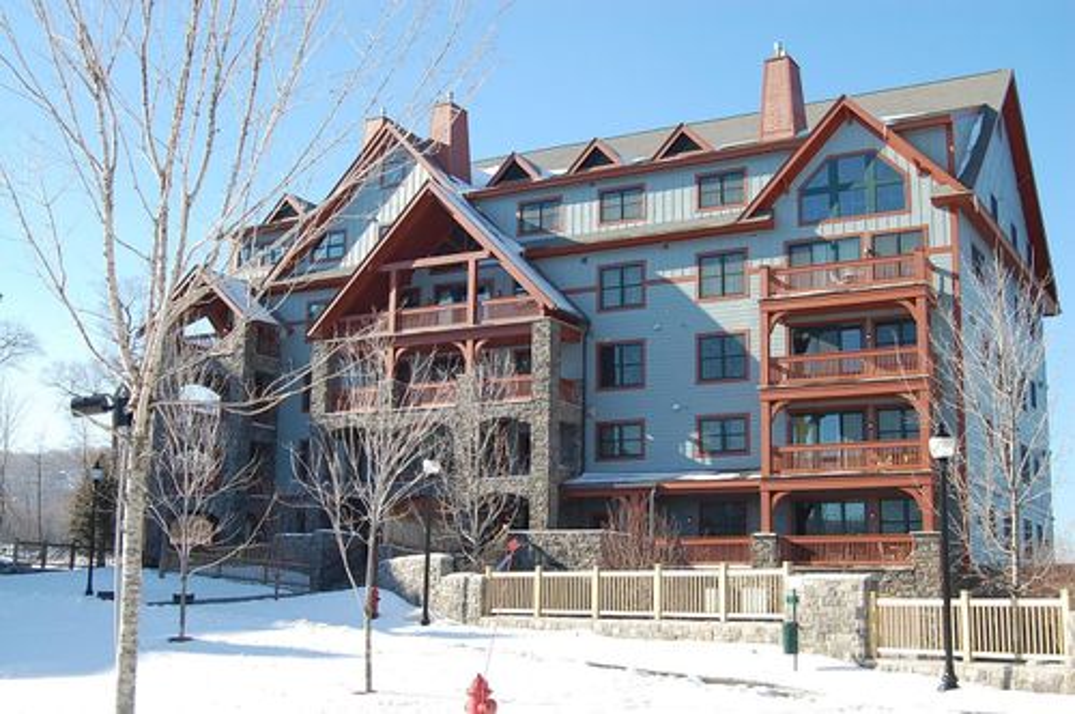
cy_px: 357
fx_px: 1342
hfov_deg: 43.7
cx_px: 538
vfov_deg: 29.8
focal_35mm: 45
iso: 200
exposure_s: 1/250
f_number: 8
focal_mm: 30
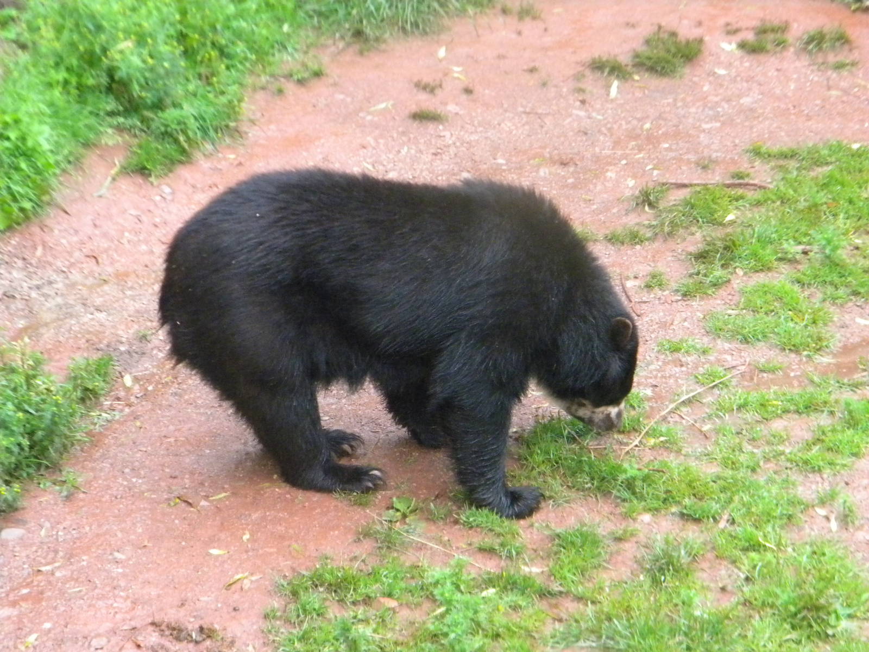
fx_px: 3916
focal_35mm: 156
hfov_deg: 12.7
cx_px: 434
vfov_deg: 9.5
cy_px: 326
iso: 800
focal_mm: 28.3
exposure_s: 1/106
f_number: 5
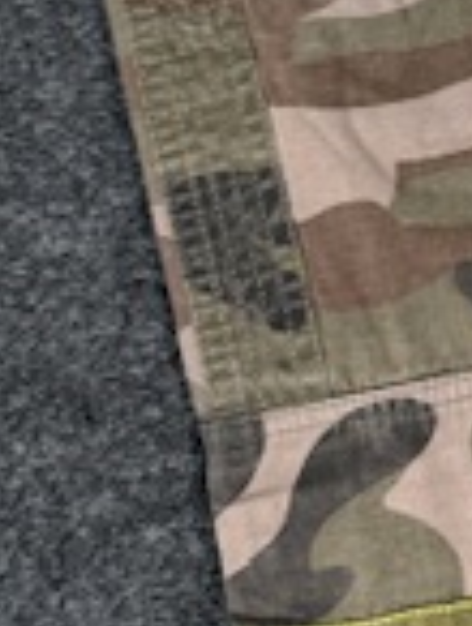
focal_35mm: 105
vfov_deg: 17.2
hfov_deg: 12.7
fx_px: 1903
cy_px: -262
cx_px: 875
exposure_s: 1/100
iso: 200
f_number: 1.78
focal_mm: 6.76
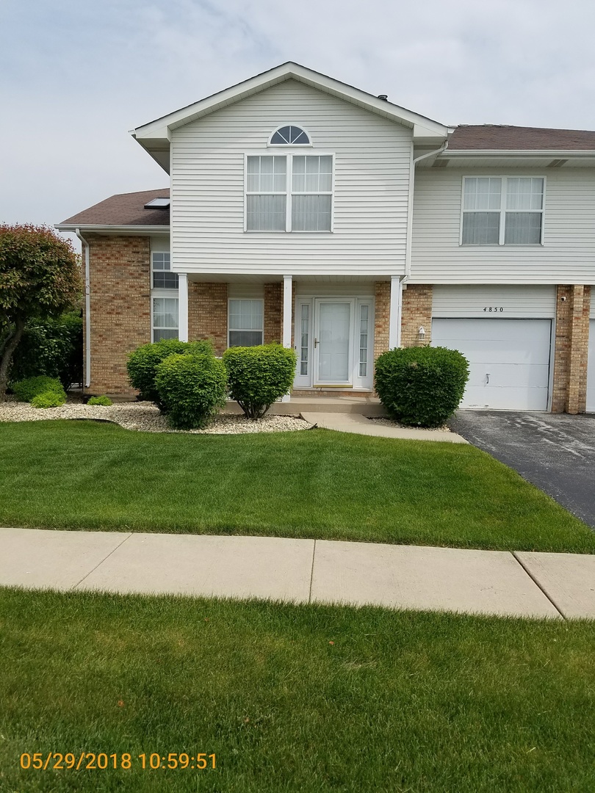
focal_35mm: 26
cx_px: 298
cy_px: 396
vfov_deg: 67.3
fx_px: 596
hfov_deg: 53.1
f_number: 1.7
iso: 50
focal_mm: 4.2
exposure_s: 1/5000
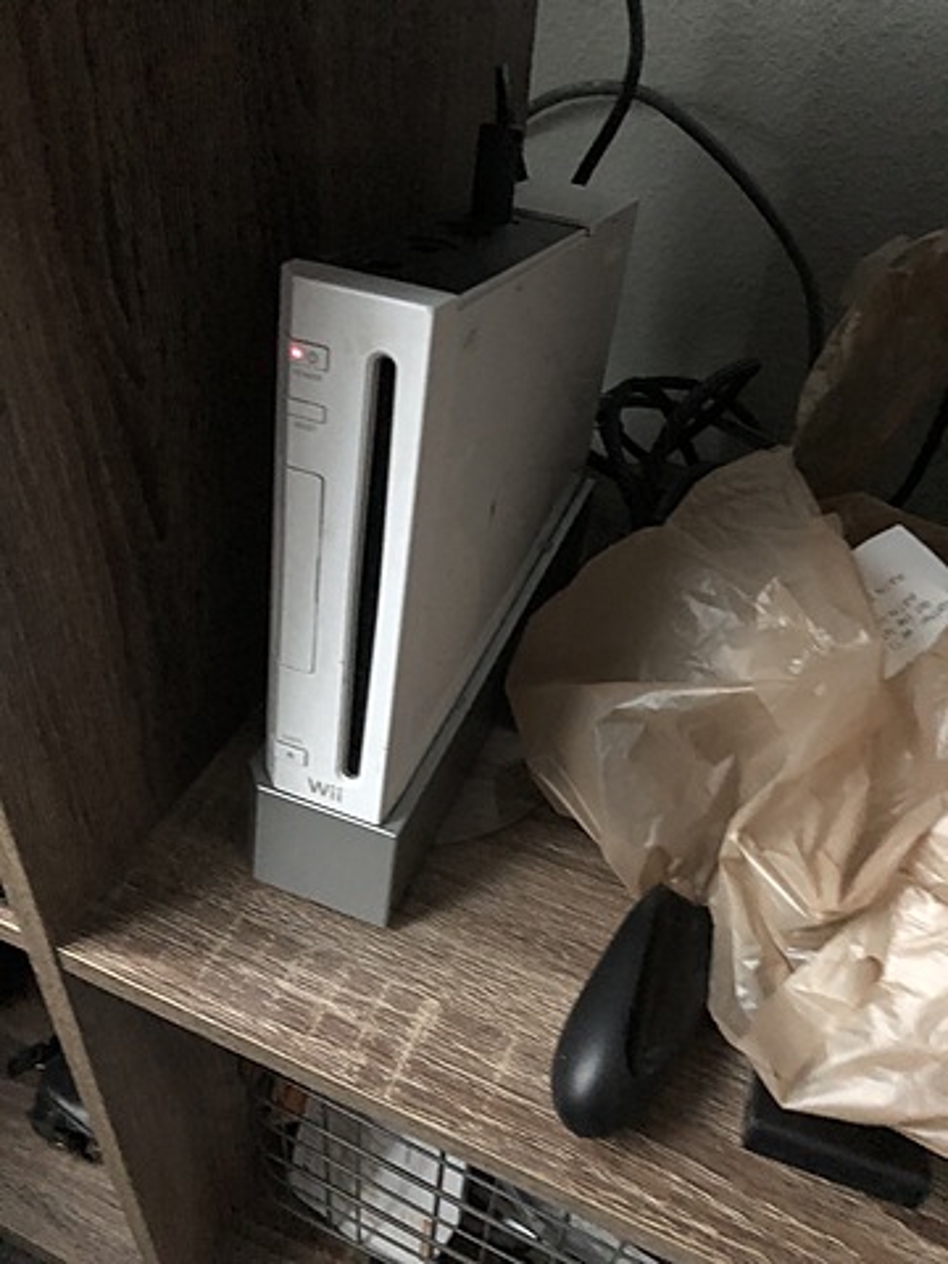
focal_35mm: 28
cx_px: 474
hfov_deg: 49.7
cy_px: 632
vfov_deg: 63.4
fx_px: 1022
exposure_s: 1/4
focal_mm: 3.99
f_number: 1.8
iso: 200
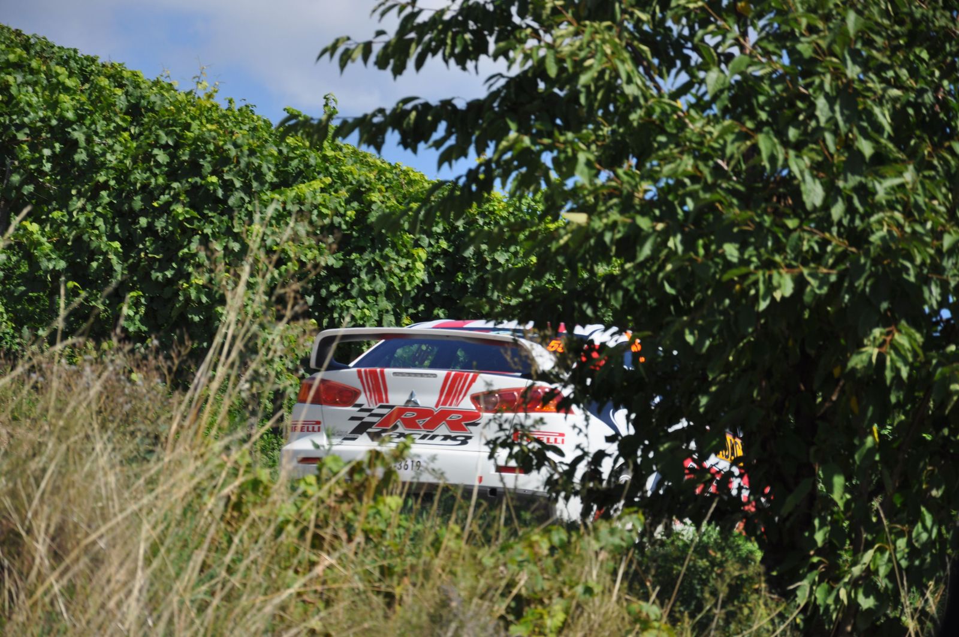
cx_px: 480
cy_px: 318
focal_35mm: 158
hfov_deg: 13.1
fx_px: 4190
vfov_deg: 8.7
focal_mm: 105
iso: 200
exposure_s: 1/800
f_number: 7.1
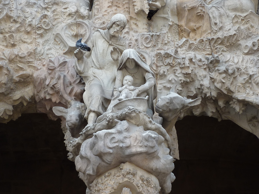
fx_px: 516
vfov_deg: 21.3
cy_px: 97
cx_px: 130
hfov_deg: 28.2
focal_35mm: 69
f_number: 3.8
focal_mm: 7.9
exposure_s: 1/60
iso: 80
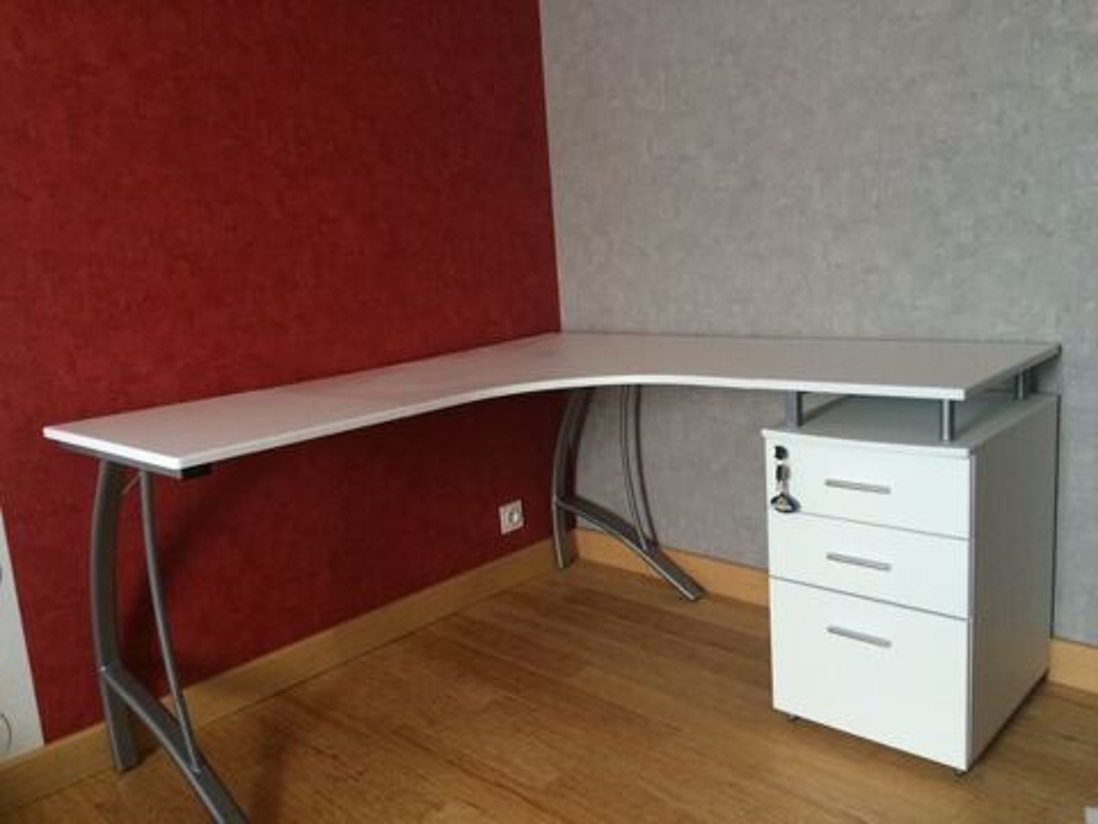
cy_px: 412
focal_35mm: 29
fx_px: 920
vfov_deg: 48.2
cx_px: 549
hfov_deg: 61.7
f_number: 2.2
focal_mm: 4.15
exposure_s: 1/30
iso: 200
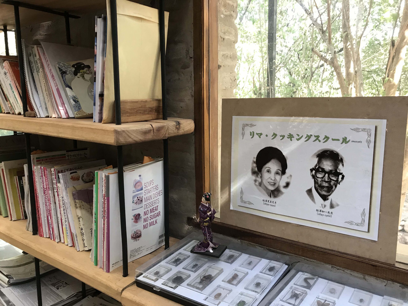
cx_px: 204
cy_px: 153
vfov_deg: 49.7
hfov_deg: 63.4
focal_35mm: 28
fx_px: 330
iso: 32
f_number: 1.8
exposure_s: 1/20
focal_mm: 3.99
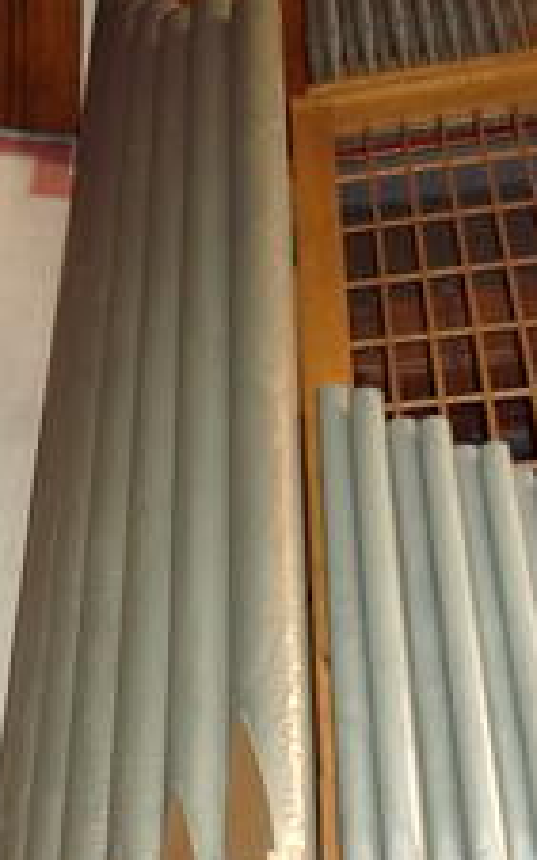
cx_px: 206
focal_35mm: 45
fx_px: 1055
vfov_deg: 44.4
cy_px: 449
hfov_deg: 28.5
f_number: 2
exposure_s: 1/8
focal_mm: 5.1
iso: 500
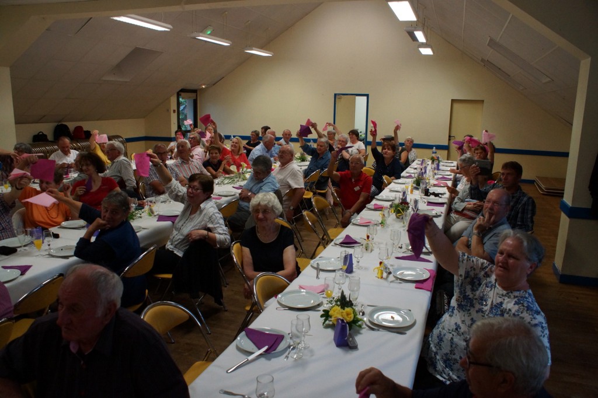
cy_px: 199
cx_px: 299
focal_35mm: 30
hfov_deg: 61.9
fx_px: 498
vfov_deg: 43.6
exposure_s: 1/160
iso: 1600
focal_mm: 20
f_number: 4
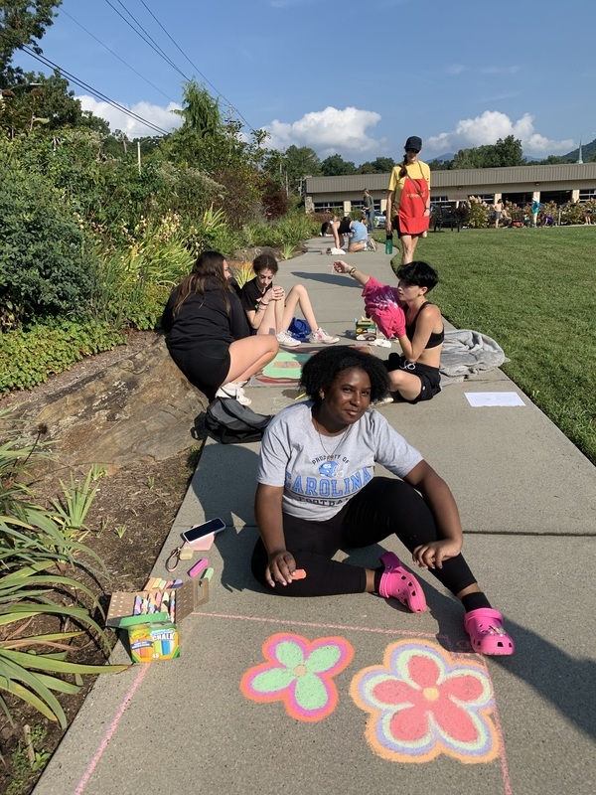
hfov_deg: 53.1
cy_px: 398
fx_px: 597
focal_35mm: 26
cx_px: 298
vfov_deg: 67.3
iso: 25
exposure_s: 1/2114
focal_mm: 4.25
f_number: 1.8
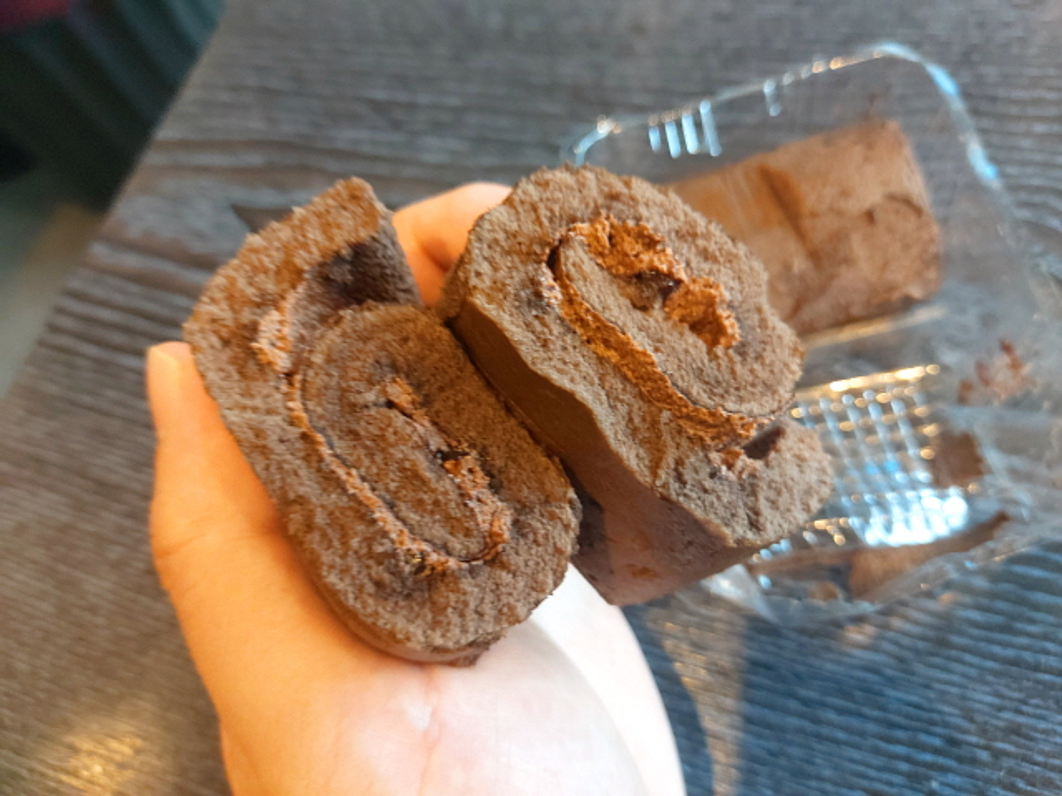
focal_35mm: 25
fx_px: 767
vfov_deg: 54.9
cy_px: 398
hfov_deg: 69.4
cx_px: 531
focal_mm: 4.58
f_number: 2
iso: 400
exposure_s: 1/24
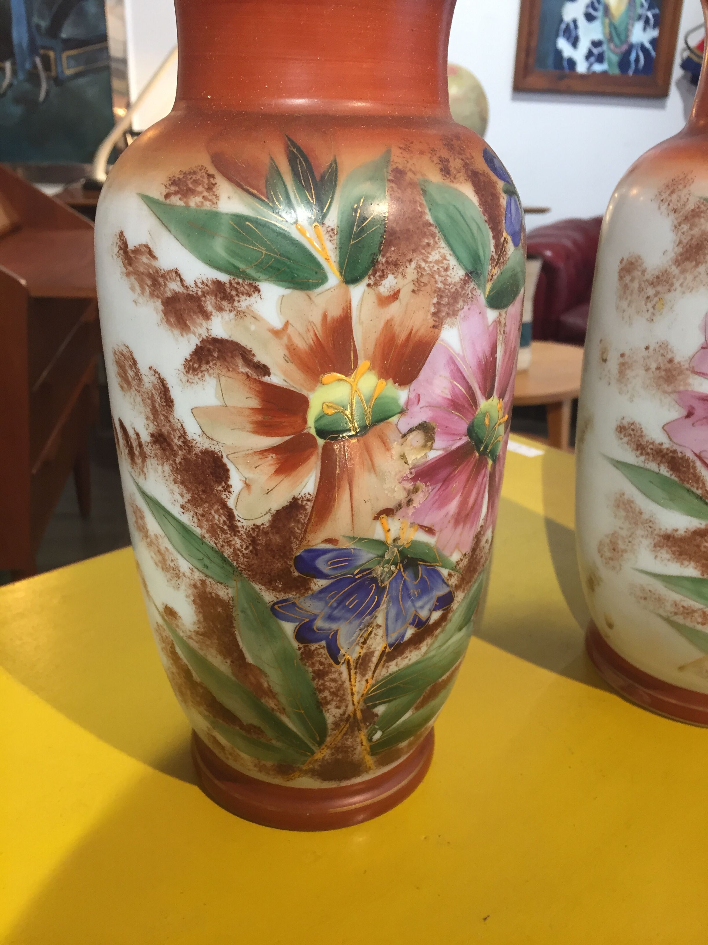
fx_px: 791
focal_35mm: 29
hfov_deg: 48.2
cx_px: 354
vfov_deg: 61.7
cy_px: 472
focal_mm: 4.15
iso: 100
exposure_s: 1/33
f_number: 2.2
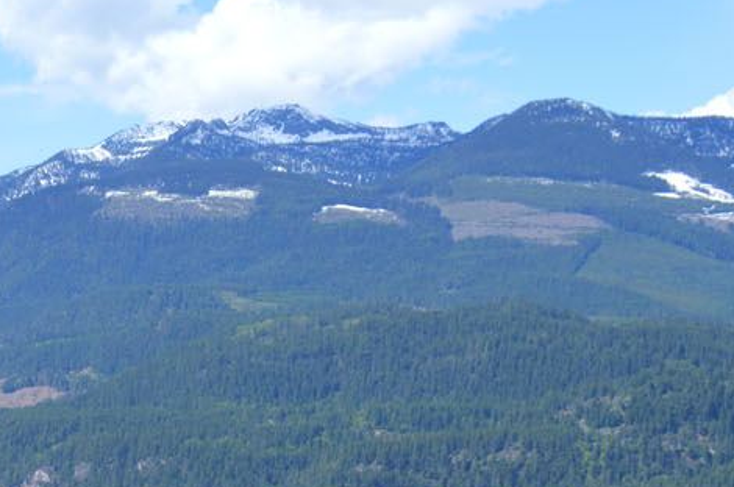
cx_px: -362
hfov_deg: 19.4
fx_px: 1873
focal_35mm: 92
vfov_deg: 14.2
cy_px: 640
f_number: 8
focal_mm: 18
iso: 100
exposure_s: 1/250
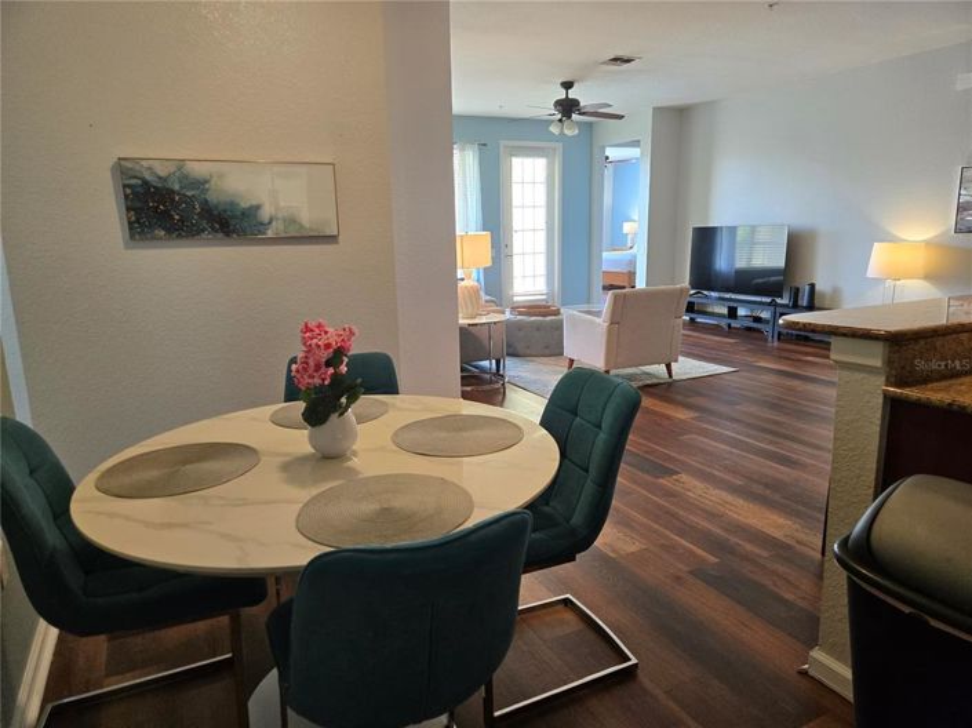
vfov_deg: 58.8
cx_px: 486
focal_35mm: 23
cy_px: 364
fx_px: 645
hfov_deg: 74.0
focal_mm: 5.4
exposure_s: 1/120
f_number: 1.8
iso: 250
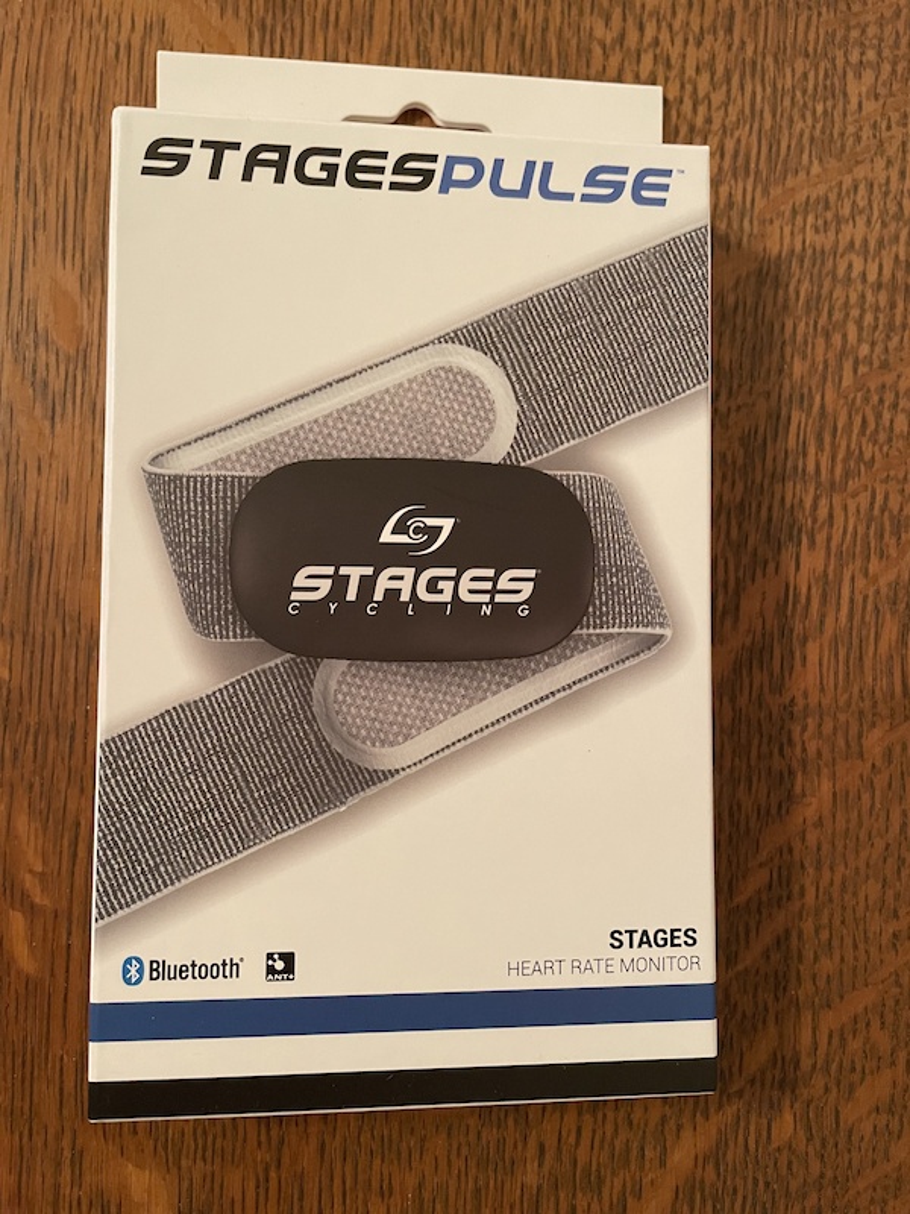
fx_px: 911
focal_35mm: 26
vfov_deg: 67.3
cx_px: 455
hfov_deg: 53.1
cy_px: 607
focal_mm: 4.2
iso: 400
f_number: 1.6
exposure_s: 1/60
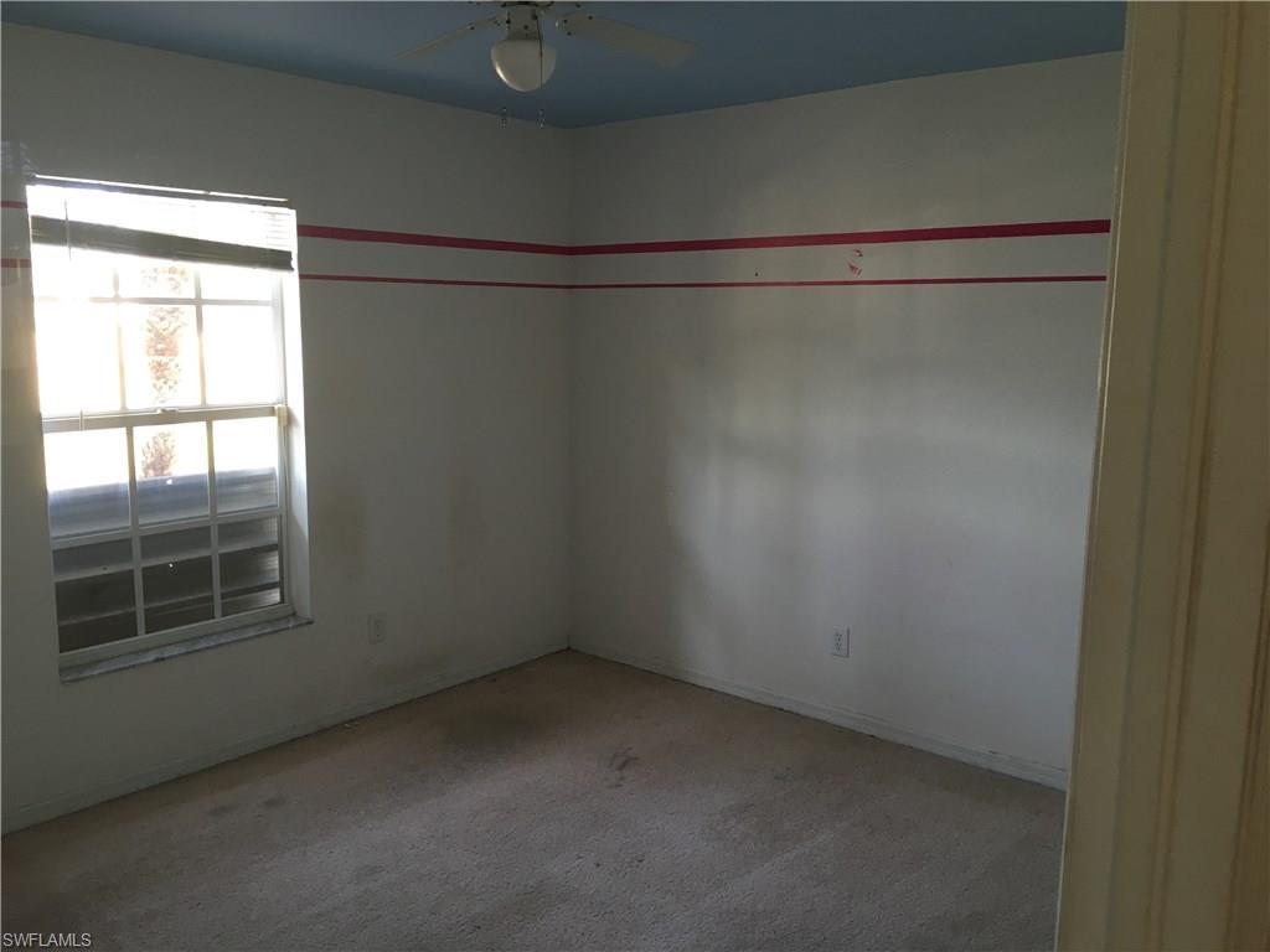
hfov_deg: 61.7
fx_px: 1064
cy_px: 476
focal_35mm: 29
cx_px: 635
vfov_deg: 48.2
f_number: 2.2
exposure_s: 1/30
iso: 64
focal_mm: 4.15
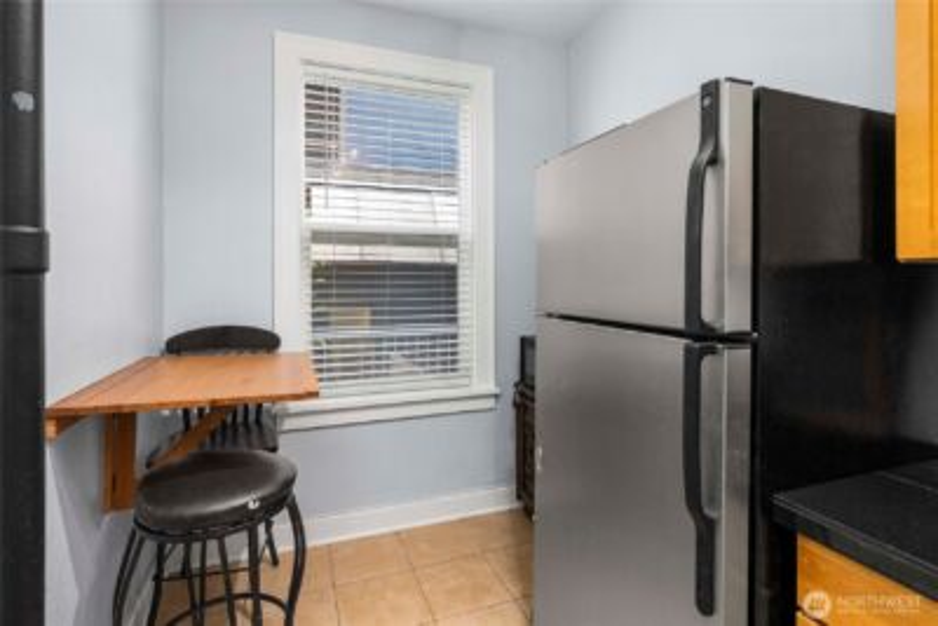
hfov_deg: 96.7
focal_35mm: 16
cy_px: 313
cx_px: 469
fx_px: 417
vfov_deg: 73.8
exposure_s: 1/60
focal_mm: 16
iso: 400
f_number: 7.1
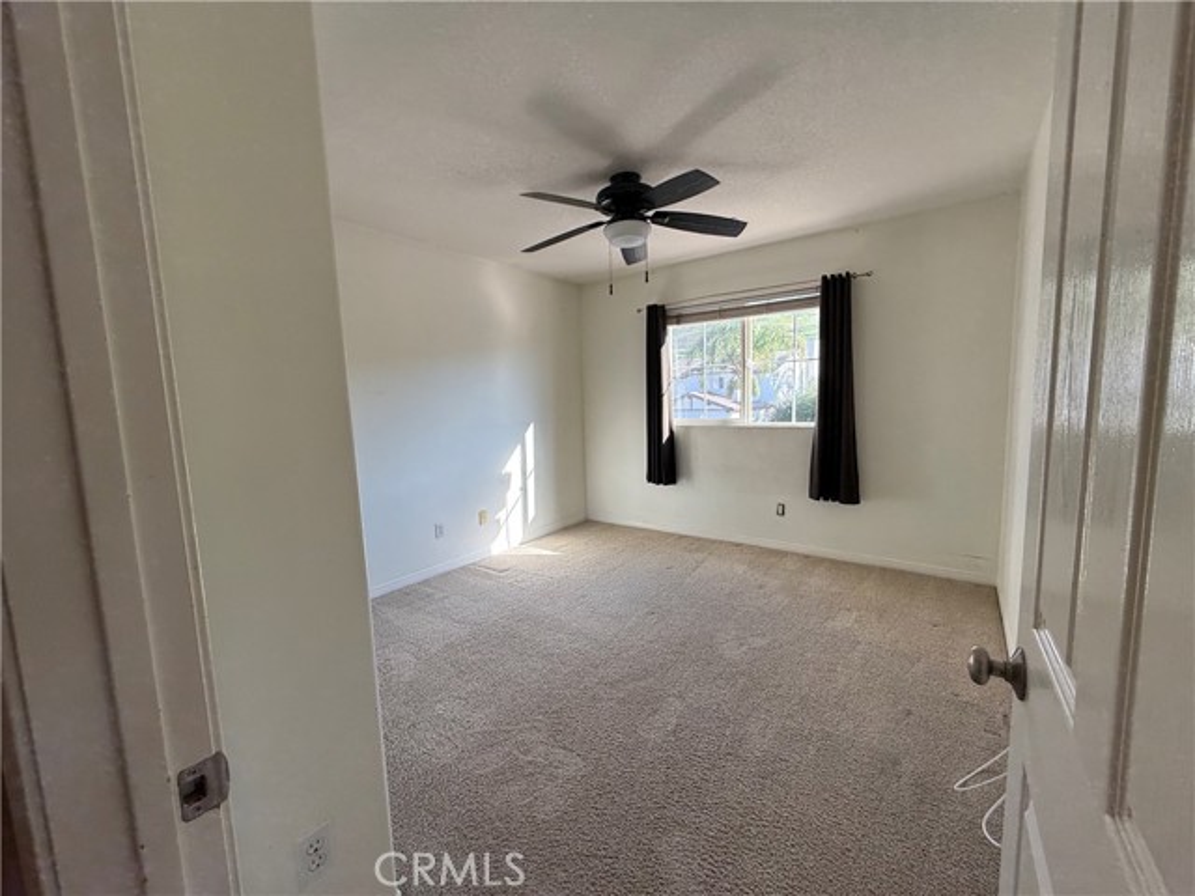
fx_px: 483
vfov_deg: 85.7
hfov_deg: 102.1
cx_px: 598
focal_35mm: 14
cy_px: 448
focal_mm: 2.22
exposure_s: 1/243
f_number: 2.2
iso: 64
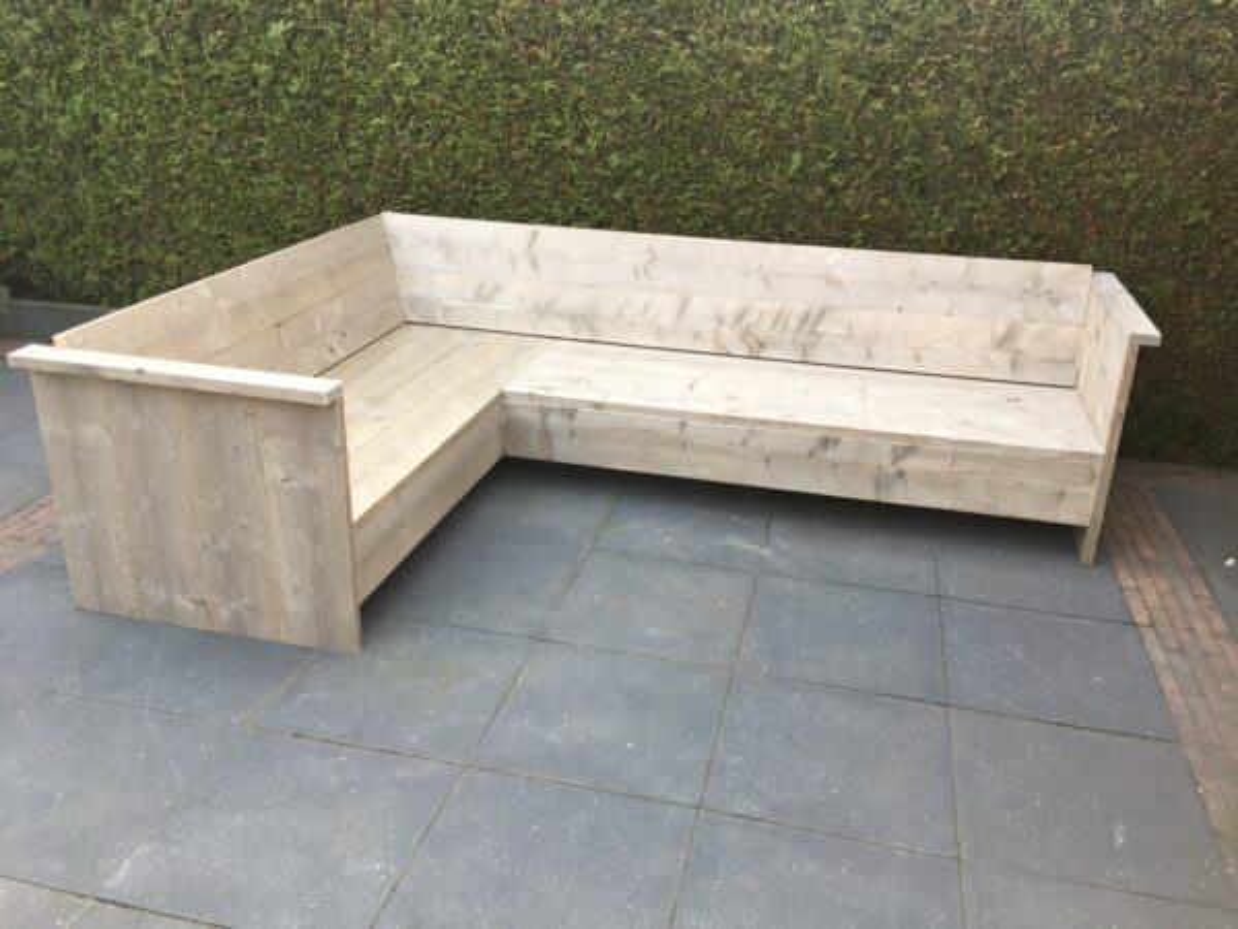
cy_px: 464
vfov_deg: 48.2
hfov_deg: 61.7
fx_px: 1037
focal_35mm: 29
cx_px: 619
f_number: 2.2
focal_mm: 4.15
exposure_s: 1/50
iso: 25
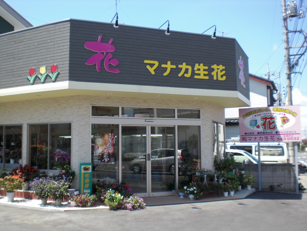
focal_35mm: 38
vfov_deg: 37.7
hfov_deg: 49.0
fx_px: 337
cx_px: 154
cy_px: 116
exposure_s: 1/400
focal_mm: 6.3
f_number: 3.1
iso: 64
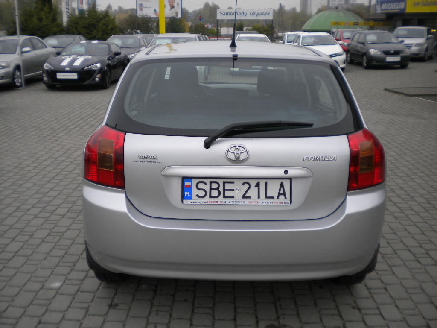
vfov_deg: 40.7
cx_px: 218
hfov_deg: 52.6
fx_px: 442
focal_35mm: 35
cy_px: 164
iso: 80
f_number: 3.1
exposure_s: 1/144
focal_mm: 6.3
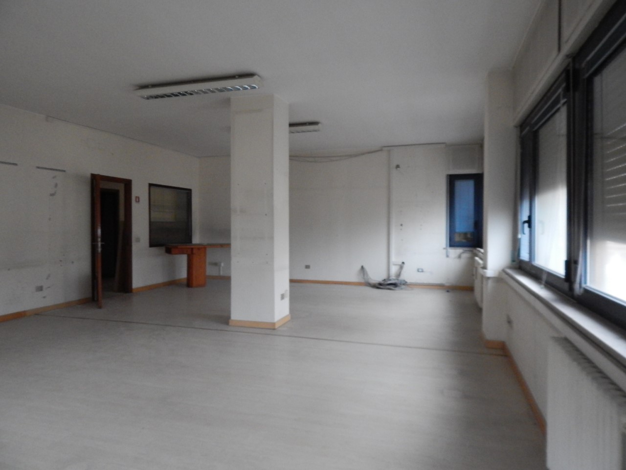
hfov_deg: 73.9
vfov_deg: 58.9
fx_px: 416
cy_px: 235
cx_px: 313
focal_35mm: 23
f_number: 3
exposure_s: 1/8
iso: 640
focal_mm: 4
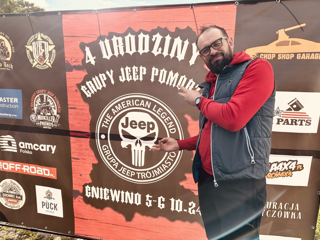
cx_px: 160
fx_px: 222
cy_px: 120
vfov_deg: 56.8
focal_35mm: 24
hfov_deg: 71.6
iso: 80
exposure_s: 1/2028
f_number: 1.78
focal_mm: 6.86
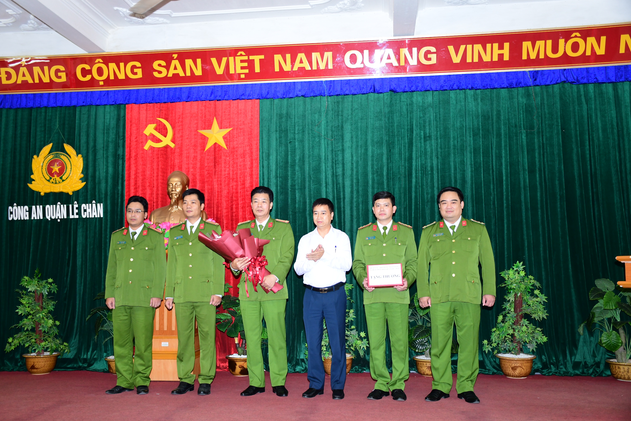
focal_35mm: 36
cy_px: 210
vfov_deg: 36.9
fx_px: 631
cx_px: 316
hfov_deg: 53.1
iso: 1000
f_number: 4.5
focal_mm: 24
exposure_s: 1/200
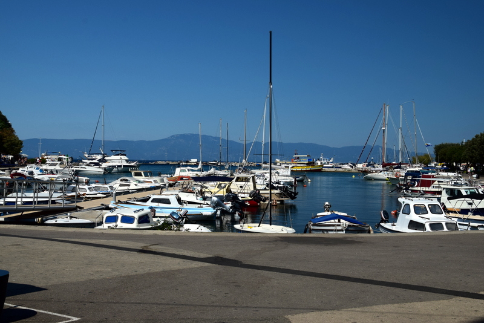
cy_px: 162
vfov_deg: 28.1
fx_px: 646
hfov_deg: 41.1
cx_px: 242
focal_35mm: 48
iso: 360
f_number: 11
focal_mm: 32
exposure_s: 1/500
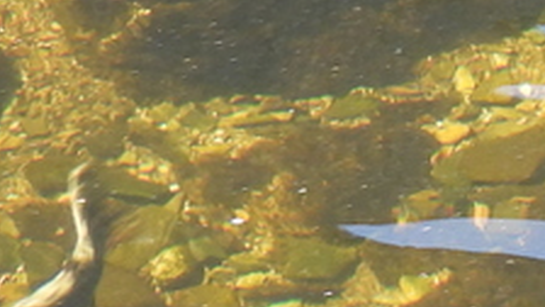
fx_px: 16619
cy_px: 136
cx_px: 1231
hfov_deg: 1.9
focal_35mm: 1150
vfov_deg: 1.1
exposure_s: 1/60
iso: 180
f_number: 4.5
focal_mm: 33
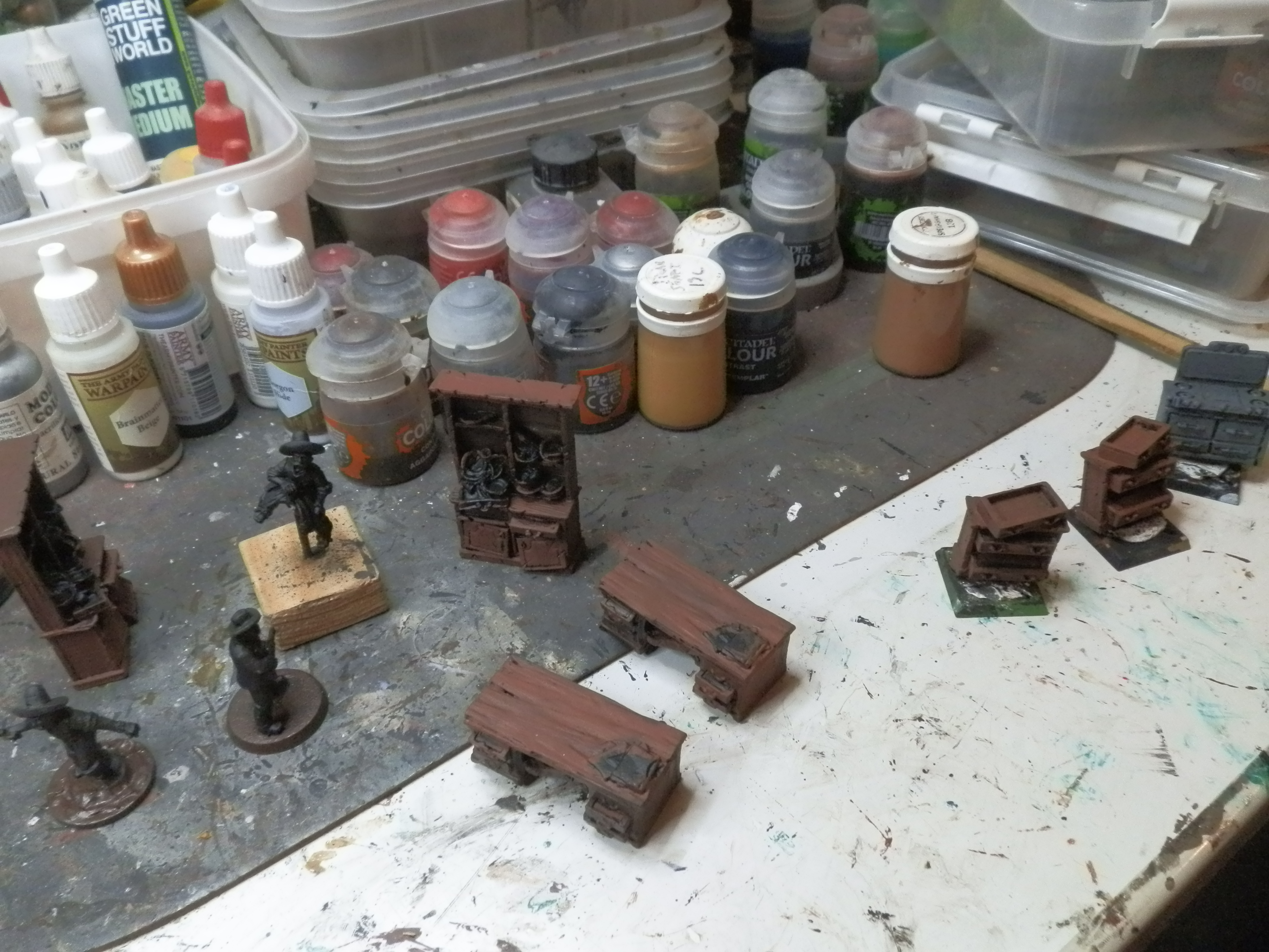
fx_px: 1026
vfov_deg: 49.7
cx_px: 634
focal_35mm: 28
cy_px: 476
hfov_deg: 63.4
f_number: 3.1
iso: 400
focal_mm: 5
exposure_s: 1/160
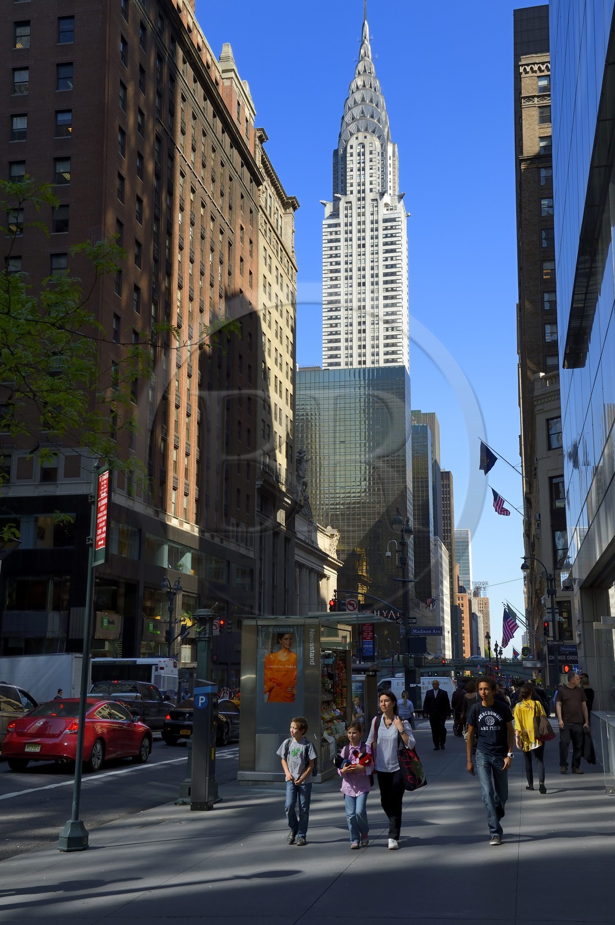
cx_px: 308
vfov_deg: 48.5
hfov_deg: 33.3
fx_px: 1027
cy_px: 462
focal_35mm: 40
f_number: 11
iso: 400
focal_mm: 40
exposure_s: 1/200
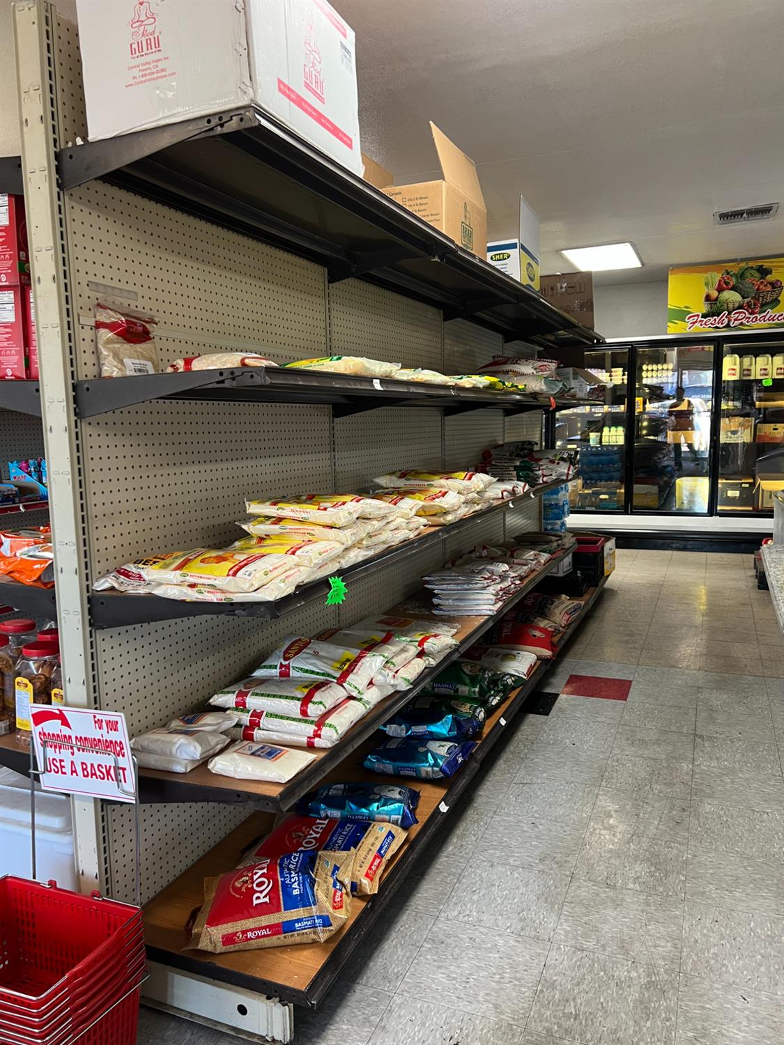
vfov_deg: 67.3
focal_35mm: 26
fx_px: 785
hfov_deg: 53.1
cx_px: 392
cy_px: 522
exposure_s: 1/60
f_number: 1.5
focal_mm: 5.7
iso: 125
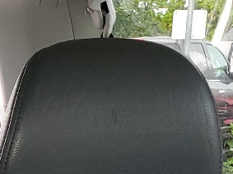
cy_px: 464
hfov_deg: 11.9
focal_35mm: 147
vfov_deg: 8.8
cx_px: -243
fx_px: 989
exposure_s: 1/120
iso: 52
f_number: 1.5
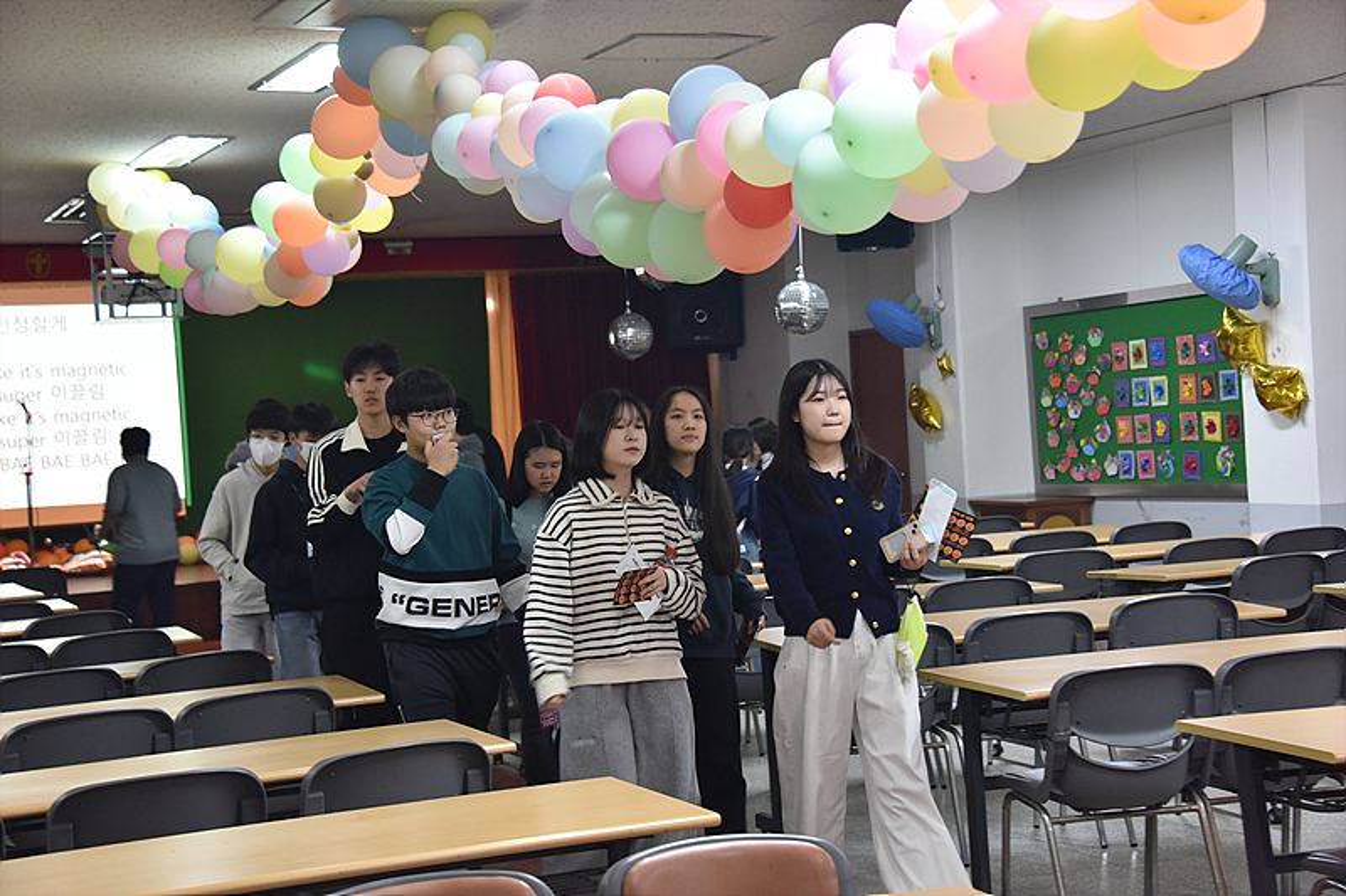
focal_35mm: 65
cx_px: 673
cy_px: 448
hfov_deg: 31.0
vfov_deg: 20.9
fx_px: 2430
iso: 2500
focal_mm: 65
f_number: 5.6
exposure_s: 1/60
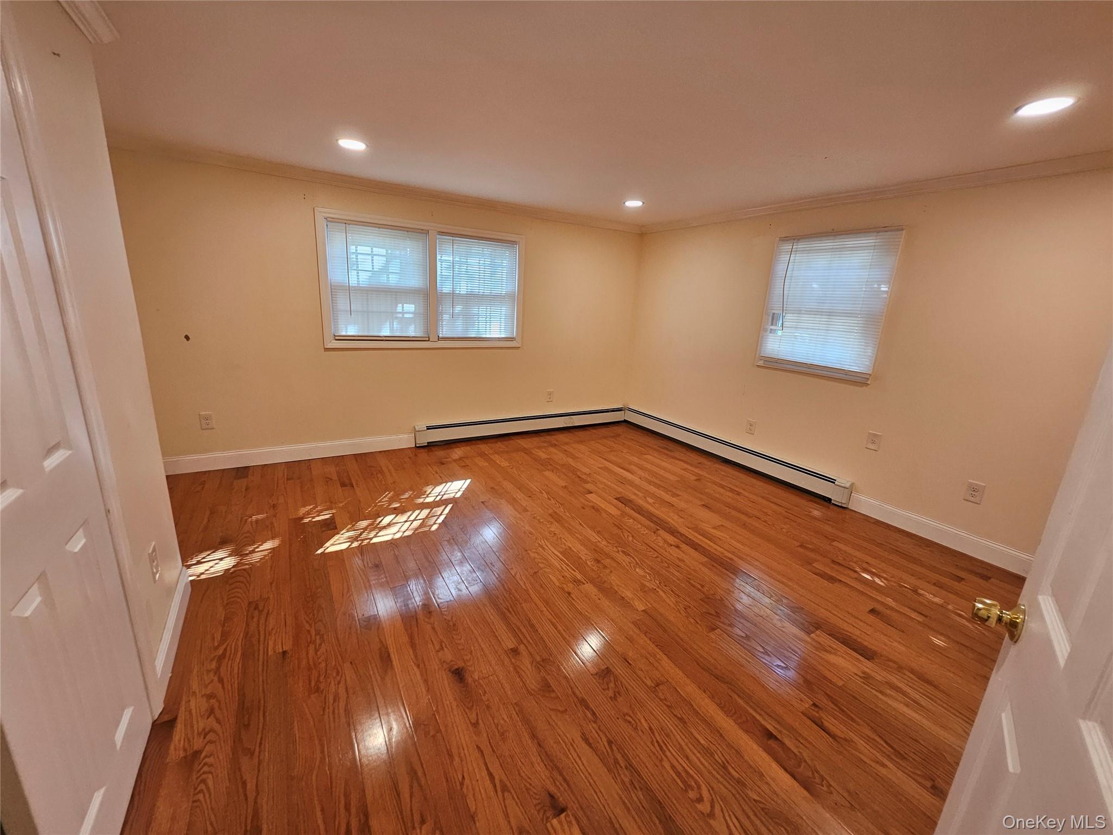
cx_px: 556
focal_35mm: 13
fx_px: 418
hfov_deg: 106.2
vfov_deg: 89.9
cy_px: 418
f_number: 2.2
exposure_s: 1/60
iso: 125
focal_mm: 1.7
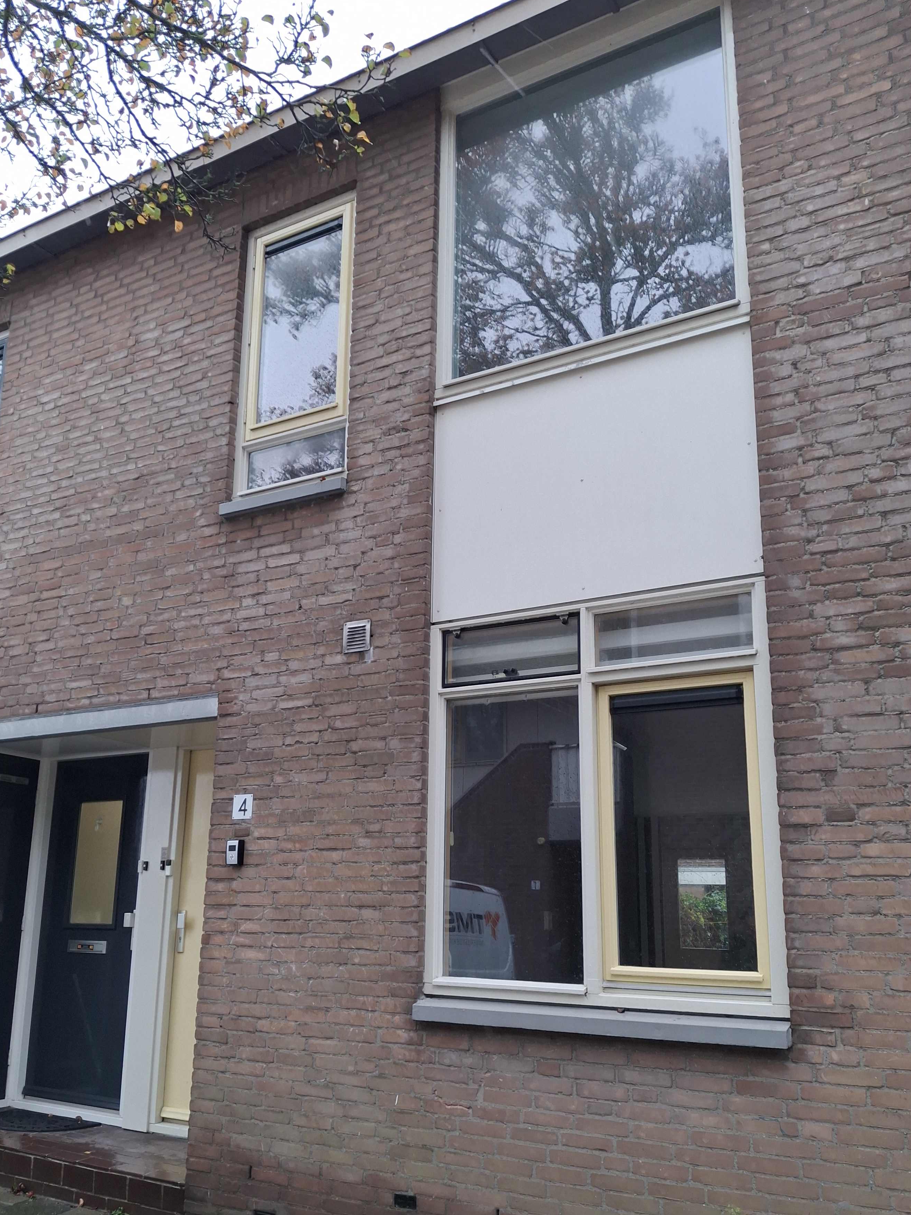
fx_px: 1018
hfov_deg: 48.1
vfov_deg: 61.4
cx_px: 388
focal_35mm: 29
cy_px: 700
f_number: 1.8
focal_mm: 4.69
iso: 64
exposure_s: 1/100
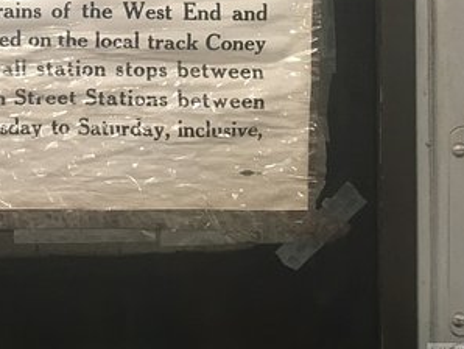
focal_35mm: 73
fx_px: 979
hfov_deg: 25.1
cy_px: -58
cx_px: -25
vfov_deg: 19.2
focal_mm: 4.15
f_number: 2.2
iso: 80
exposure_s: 1/30
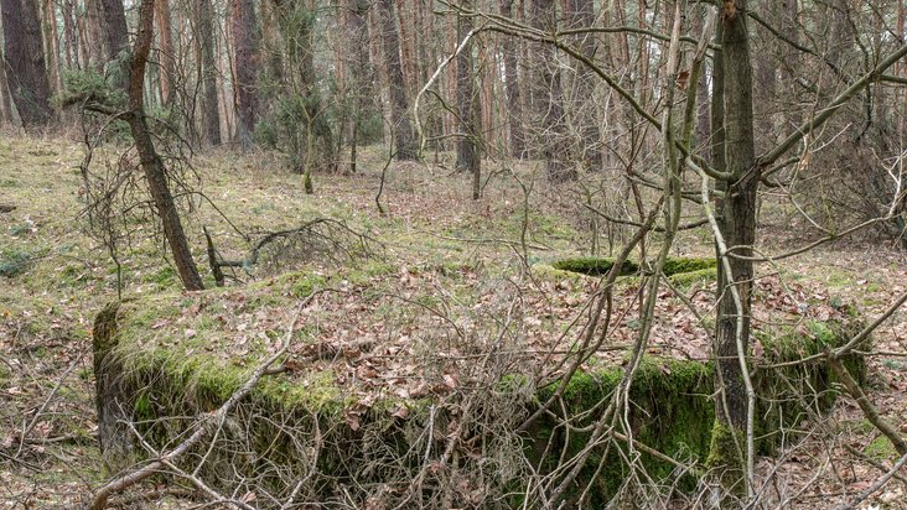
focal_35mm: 56
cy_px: 303
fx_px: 1336
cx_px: 450
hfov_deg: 37.5
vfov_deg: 21.6
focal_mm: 35
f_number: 11
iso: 100
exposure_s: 1/8
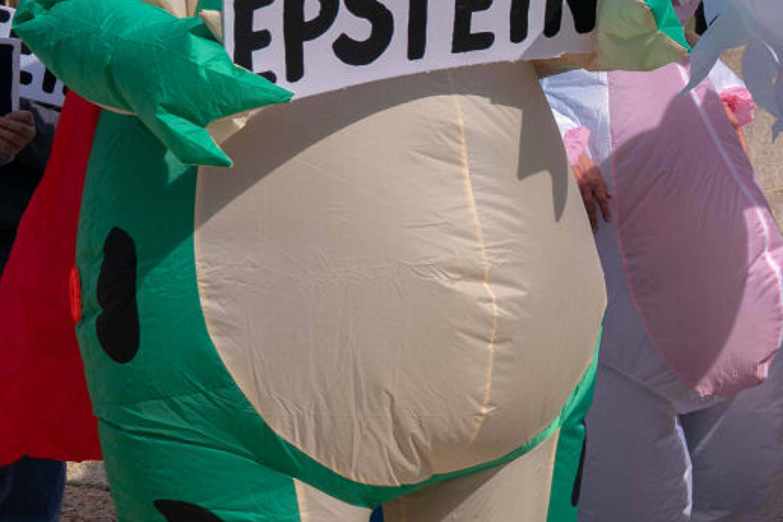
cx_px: 1008
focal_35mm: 82
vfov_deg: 16.6
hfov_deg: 22.3
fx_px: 1783
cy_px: 203
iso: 160
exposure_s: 1/1000
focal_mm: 24
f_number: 5
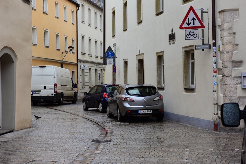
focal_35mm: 70
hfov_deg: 28.8
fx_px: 478
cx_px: 123
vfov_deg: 19.5
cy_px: 82
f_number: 6.3
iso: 1600
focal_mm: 70
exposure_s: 1/640
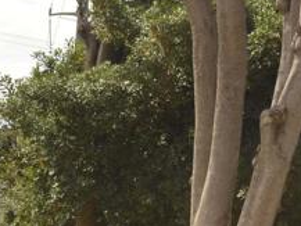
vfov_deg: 11.5
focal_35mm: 129
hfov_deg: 15.0
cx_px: 305
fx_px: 1125
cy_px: 150
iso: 100
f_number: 8
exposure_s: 1/250
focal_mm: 19
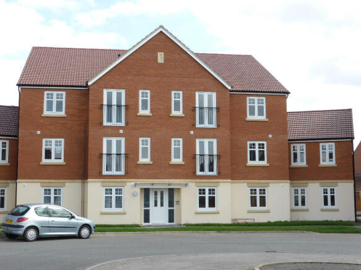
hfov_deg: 37.5
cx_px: 180
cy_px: 135
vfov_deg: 28.6
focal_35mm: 51
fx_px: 532
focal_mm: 9
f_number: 4.4
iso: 100
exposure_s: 1/320
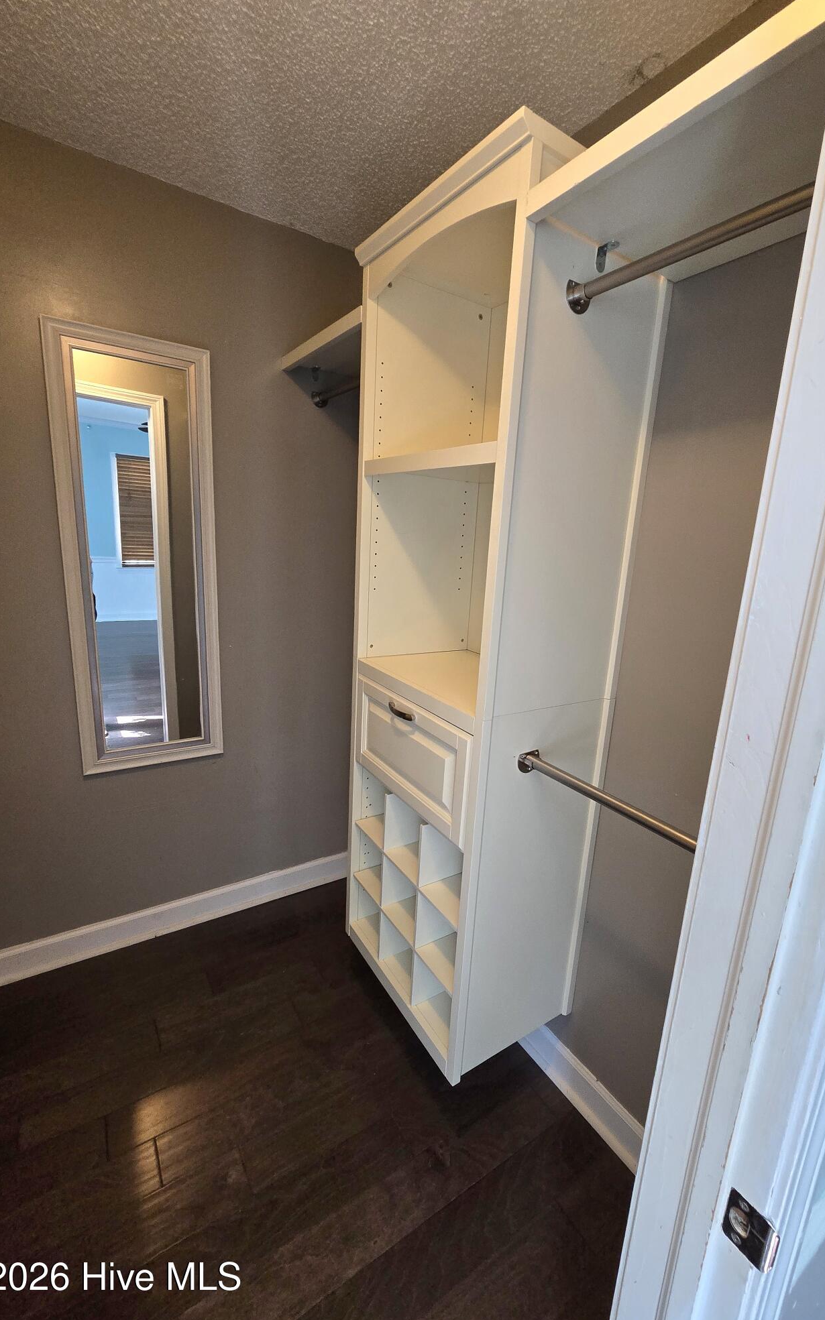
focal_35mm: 14
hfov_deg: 78.3
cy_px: 668
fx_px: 504
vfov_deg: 105.3
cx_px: 458
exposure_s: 1/60.2
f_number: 2.2
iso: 400
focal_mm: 2.2
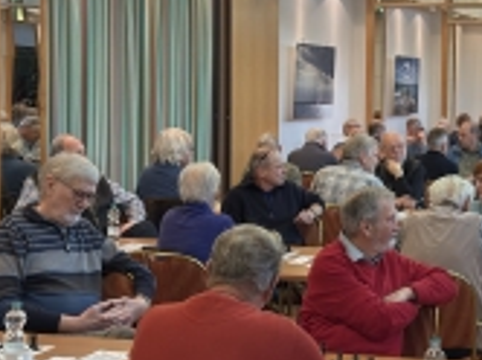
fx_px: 1210
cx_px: 436
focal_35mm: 87
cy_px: 136
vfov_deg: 16.9
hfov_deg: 22.0
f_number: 1.78
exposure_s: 1/60
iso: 125
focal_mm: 6.76
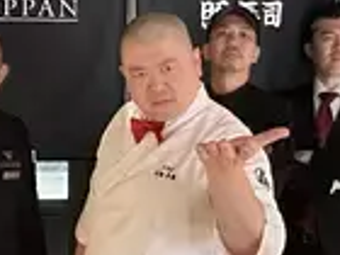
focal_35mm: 60
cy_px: 85
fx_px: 589
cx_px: 129
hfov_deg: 32.0
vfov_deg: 24.3
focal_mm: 2.22
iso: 1600
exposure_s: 1/36
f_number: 2.2
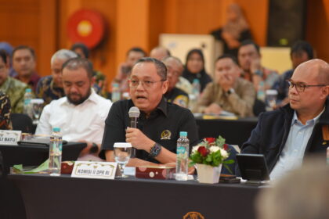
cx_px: 164
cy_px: 110
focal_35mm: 200
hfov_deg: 10.3
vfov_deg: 6.9
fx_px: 1828
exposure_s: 1/80
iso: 2500
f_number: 4.5
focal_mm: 200
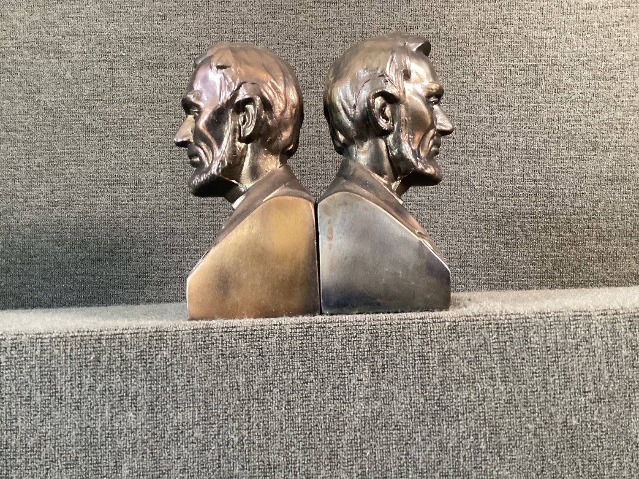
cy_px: 240
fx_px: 572
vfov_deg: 45.4
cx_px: 320
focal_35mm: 31
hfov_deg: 58.3
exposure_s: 1/60
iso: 320
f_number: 2.4
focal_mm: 3.3
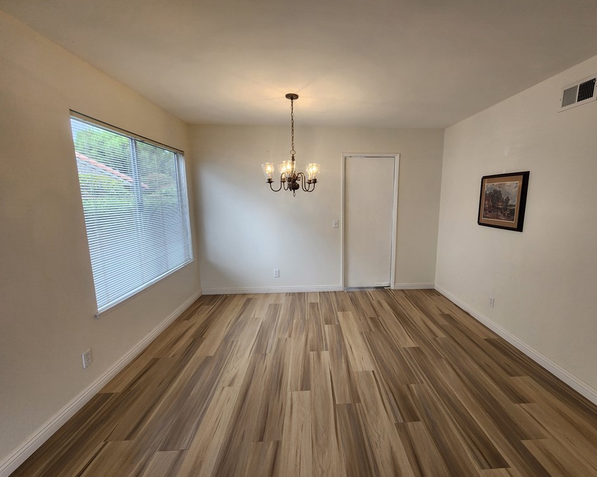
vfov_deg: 88.0
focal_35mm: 14
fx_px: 247
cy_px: 241
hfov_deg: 100.4
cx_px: 326
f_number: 2.2
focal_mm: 2.2
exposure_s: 1/60
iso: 80
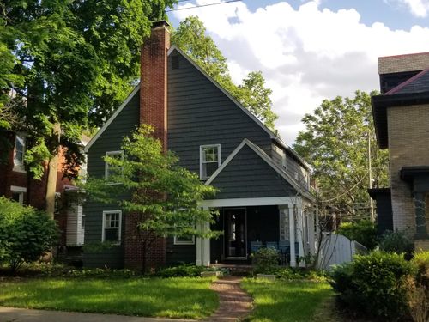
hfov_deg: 67.3
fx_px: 322
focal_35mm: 26
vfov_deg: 53.1
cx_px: 214
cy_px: 161
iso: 50
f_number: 1.7
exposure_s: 1/1252
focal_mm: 4.3
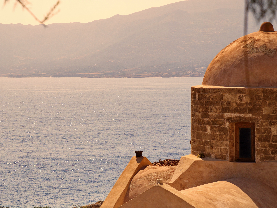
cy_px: 115
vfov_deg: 10.6
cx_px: 88
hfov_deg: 14.1
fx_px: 1120
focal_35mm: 140
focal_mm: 50
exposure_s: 1/640
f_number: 5.6
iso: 100
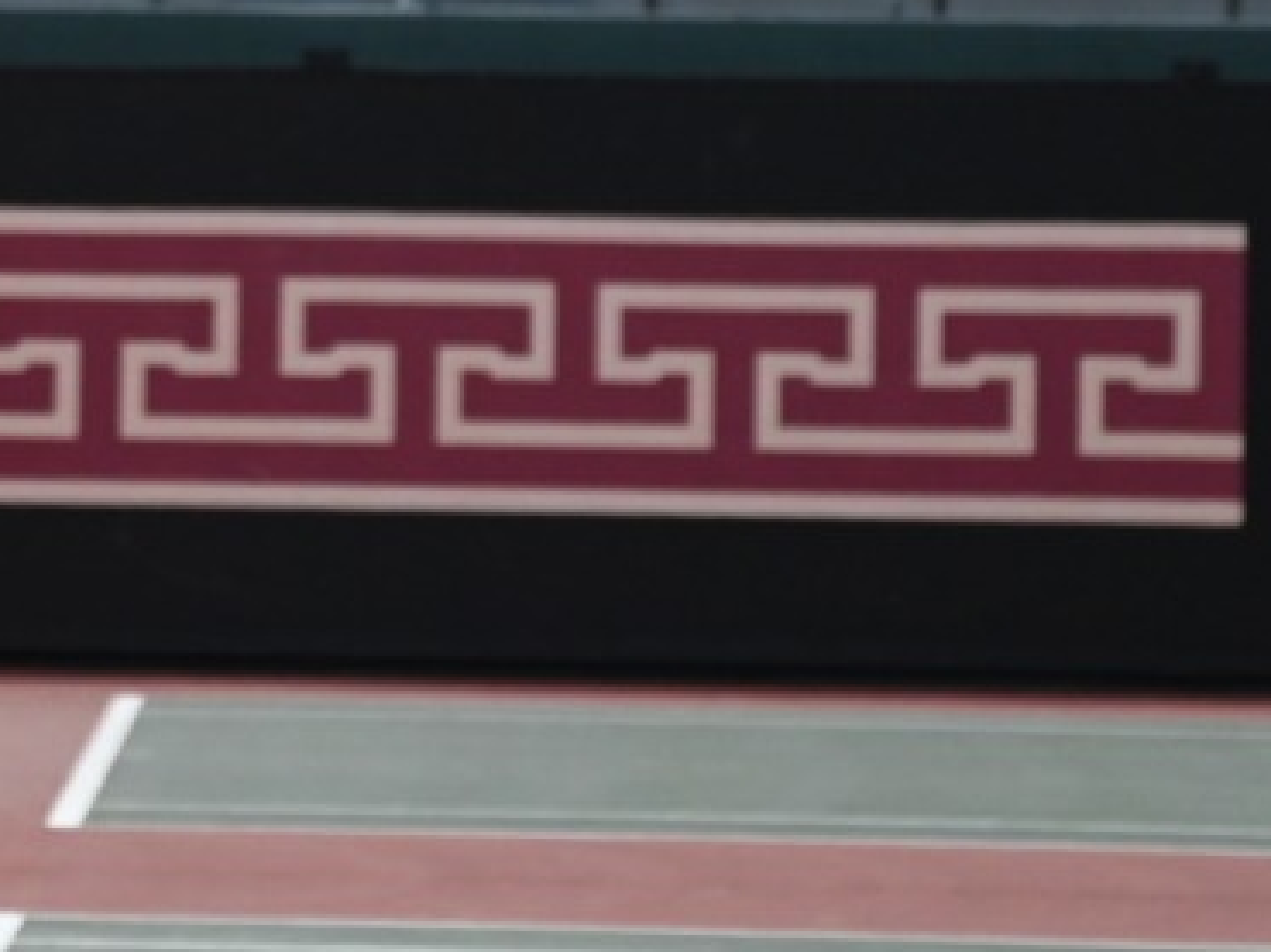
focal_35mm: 450
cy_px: 77
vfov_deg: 3.3
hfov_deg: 4.4
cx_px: -76
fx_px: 16512
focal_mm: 112
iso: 1600
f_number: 5.6
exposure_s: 1/6400
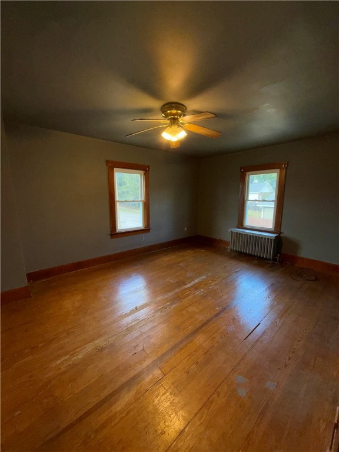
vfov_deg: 102.1
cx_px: 170
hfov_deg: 85.7
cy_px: 226
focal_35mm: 14
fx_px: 183
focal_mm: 2.22
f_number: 2.2
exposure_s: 1/122
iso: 40
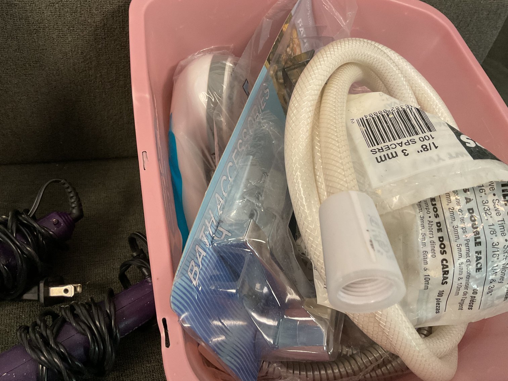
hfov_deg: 61.7
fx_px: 426
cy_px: 190
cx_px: 254
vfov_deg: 48.2
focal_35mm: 29
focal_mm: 3
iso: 250
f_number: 1.8
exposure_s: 1/60
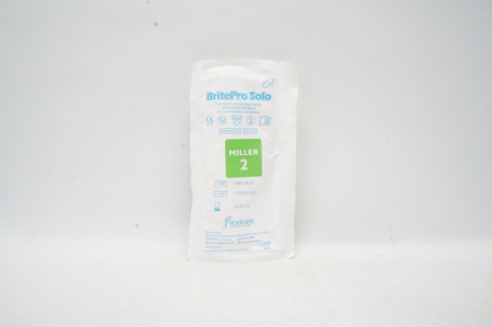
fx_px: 369
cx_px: 246
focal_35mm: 27
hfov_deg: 67.4
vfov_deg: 47.8
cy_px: 164
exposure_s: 1/15
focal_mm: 18
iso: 1600
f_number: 18
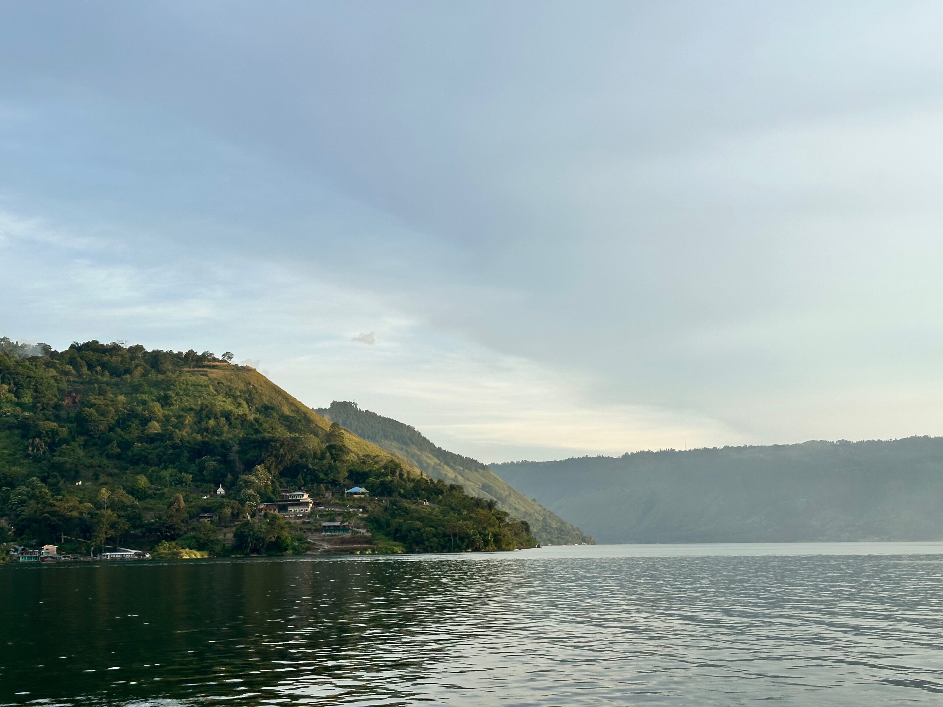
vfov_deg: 30.3
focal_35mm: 48
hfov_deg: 39.7
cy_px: 354
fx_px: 1308
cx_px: 472
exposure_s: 1/1030
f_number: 1.78
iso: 64
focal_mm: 6.86
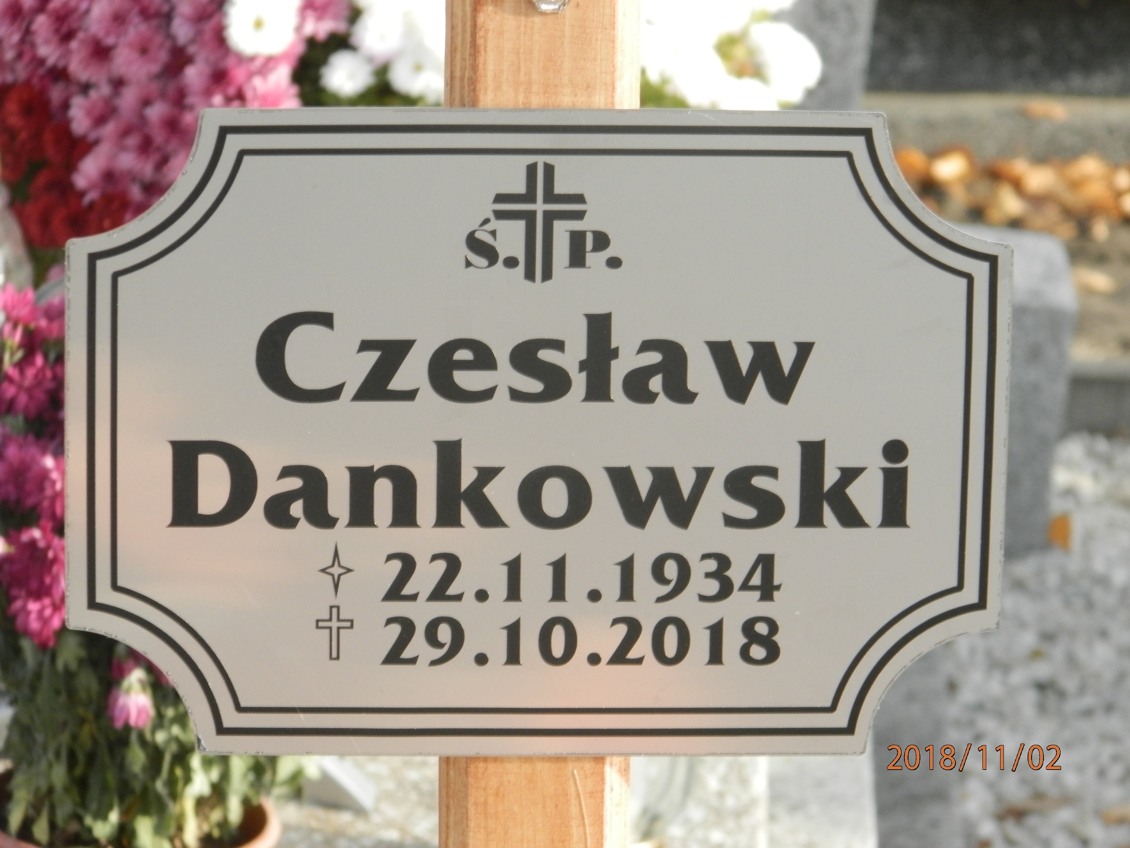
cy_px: 424
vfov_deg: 6.6
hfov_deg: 8.8
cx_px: 565
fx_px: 7312
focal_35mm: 224
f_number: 5.4
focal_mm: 40
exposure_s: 1/160
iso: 200
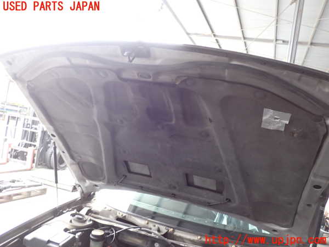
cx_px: 164
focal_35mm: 30
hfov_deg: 60.0
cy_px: 124
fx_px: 285
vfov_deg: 46.8
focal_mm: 5.4
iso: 250
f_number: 2.3
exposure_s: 1/30
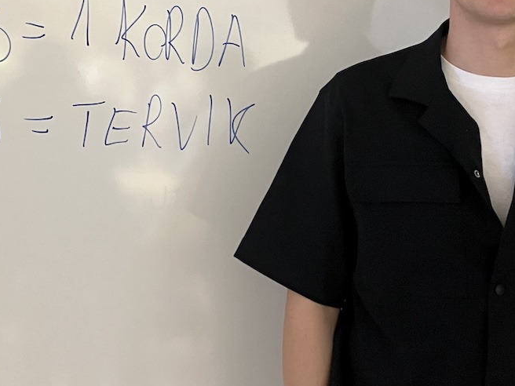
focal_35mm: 64
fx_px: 952
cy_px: 117
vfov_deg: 22.8
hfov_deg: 30.1
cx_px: 195
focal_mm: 3.99
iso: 320
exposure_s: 1/33
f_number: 1.8
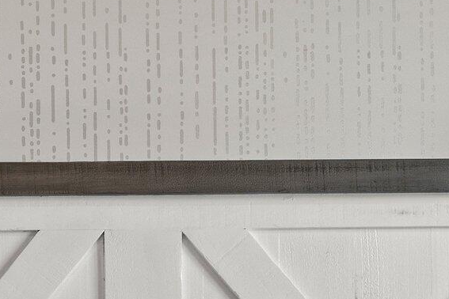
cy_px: 376
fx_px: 1621
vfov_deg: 10.3
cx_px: 148
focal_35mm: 130
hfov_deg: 15.7
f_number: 8
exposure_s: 1/8
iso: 400
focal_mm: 24
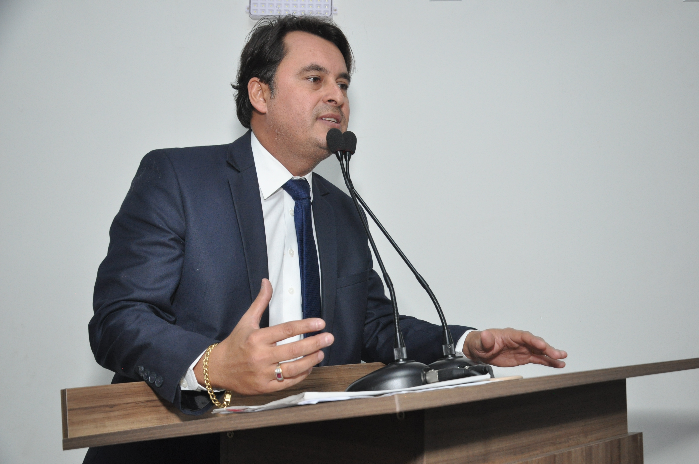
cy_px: 232
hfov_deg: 49.6
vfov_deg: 34.1
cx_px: 350
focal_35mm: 39
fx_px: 756
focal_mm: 26
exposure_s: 1/60
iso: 800
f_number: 5.6
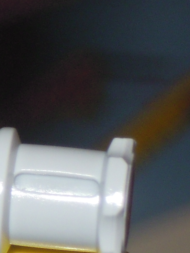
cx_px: -320
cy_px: 152
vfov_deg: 5.2
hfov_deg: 3.8
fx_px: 2767
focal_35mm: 378
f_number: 4.4
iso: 100
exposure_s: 1/40
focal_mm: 13.2
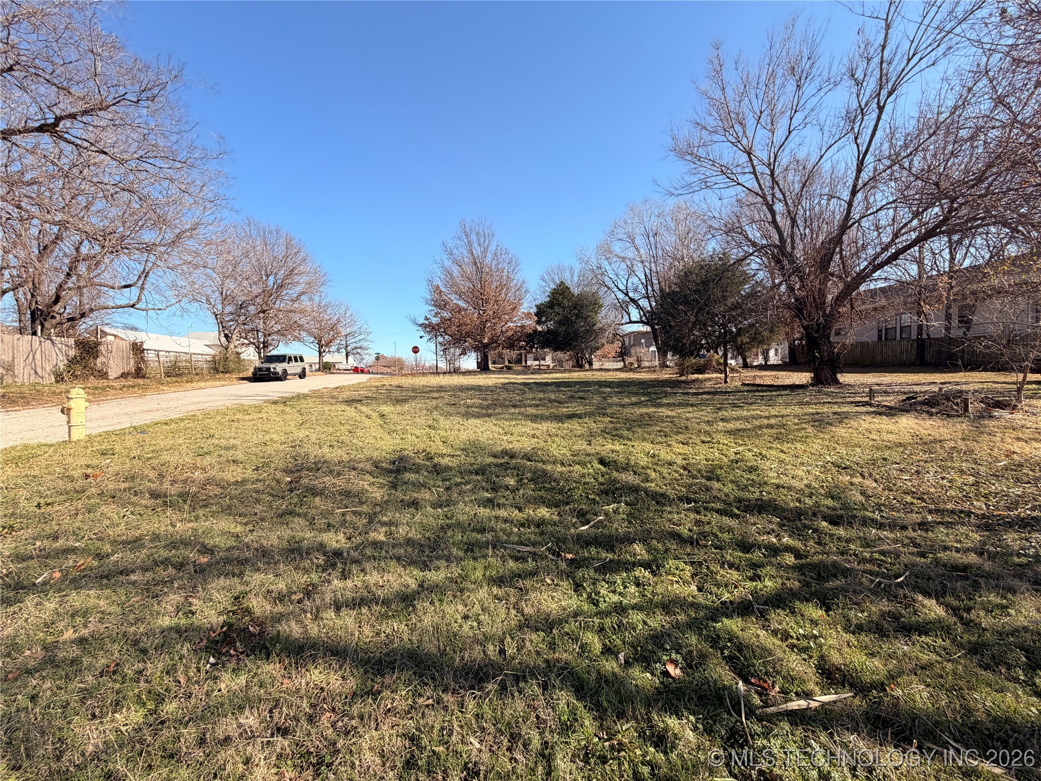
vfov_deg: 85.7
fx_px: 421
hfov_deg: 102.1
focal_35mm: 14
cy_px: 390
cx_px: 520
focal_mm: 2.22
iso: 40
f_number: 2.2
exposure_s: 1/726
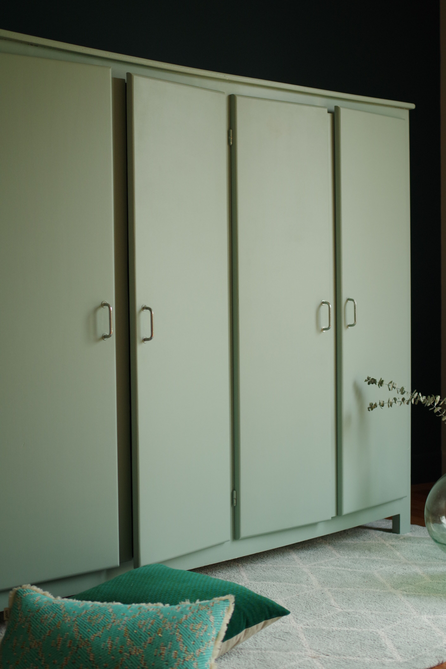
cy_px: 334
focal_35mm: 52
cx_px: 223
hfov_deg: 26.0
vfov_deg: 38.2
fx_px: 966
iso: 560
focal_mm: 35
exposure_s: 1/60
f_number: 2.4
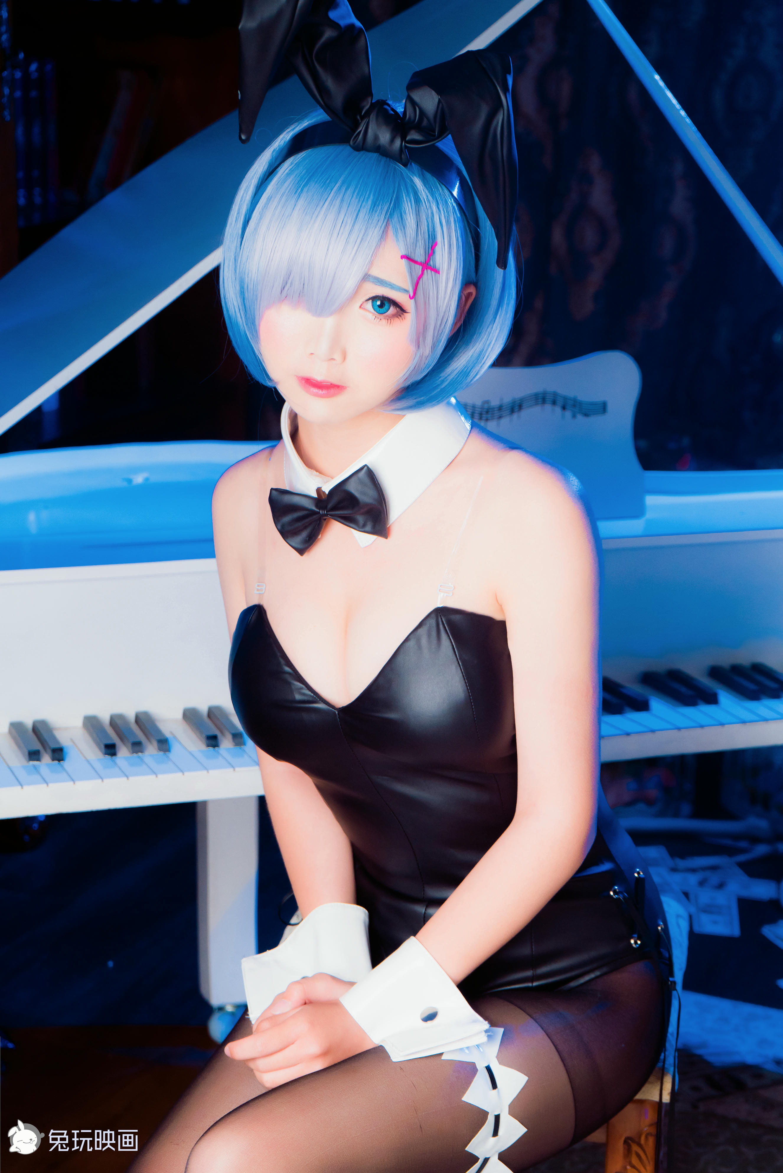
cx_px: 392
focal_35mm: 66
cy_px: 586
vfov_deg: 30.5
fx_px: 2152
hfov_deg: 20.6
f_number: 7.1
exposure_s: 1/80
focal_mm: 66
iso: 1600
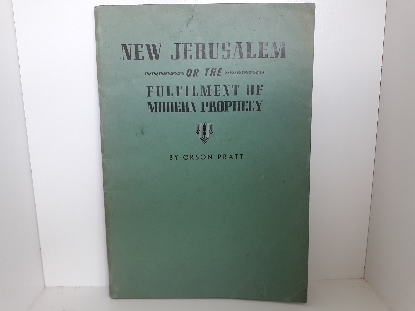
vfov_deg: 49.7
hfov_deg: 63.4
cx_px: 208
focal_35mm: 28
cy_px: 156
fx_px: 336
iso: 80
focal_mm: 3.7
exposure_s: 1/50
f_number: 1.7
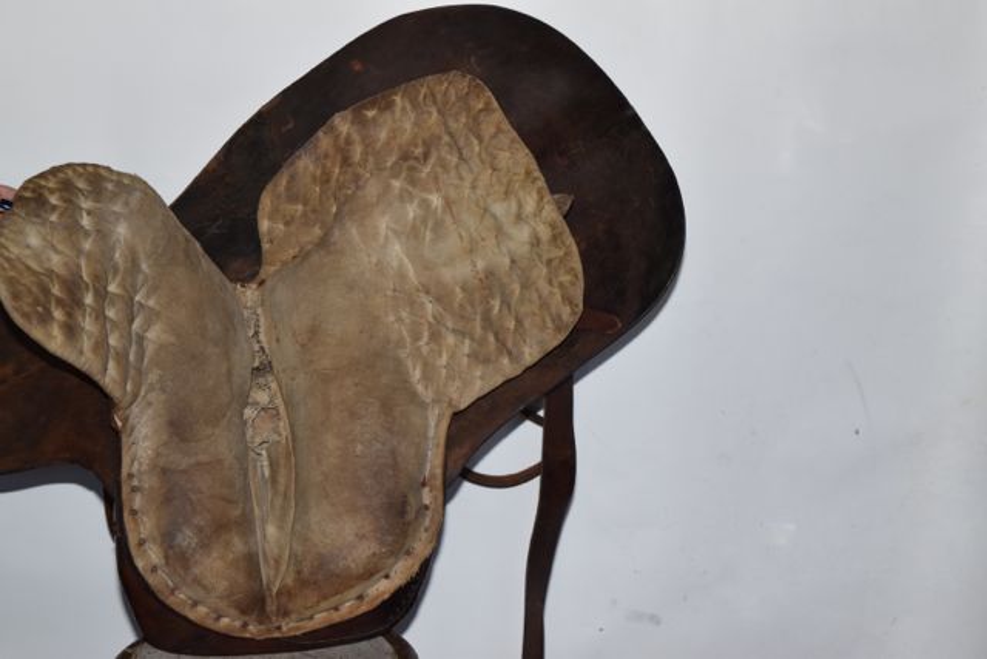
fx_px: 2262
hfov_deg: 24.6
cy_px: 330
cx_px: 494
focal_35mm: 82
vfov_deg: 16.6
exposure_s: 1/125
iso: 800
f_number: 5.6
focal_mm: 55
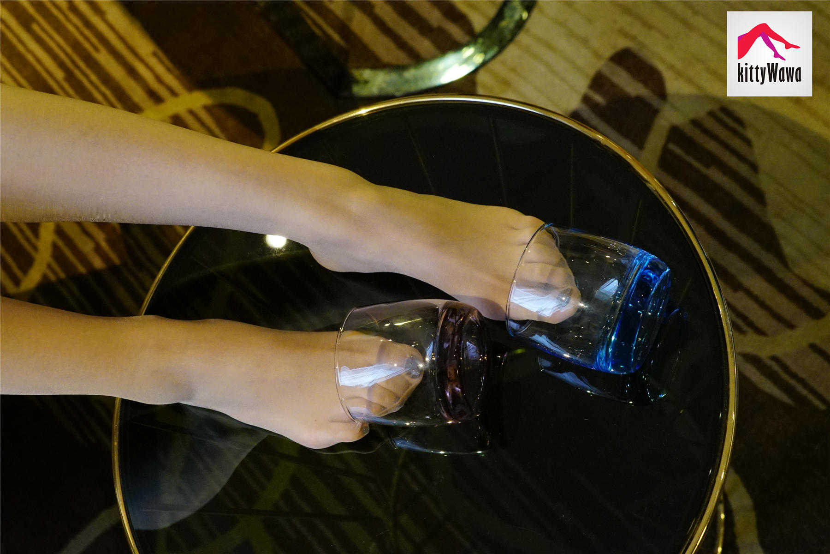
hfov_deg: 39.6
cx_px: 415
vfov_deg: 27.0
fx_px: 1153
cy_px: 277
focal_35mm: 50
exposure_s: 1/80
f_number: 7.1
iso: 6400
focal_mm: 50
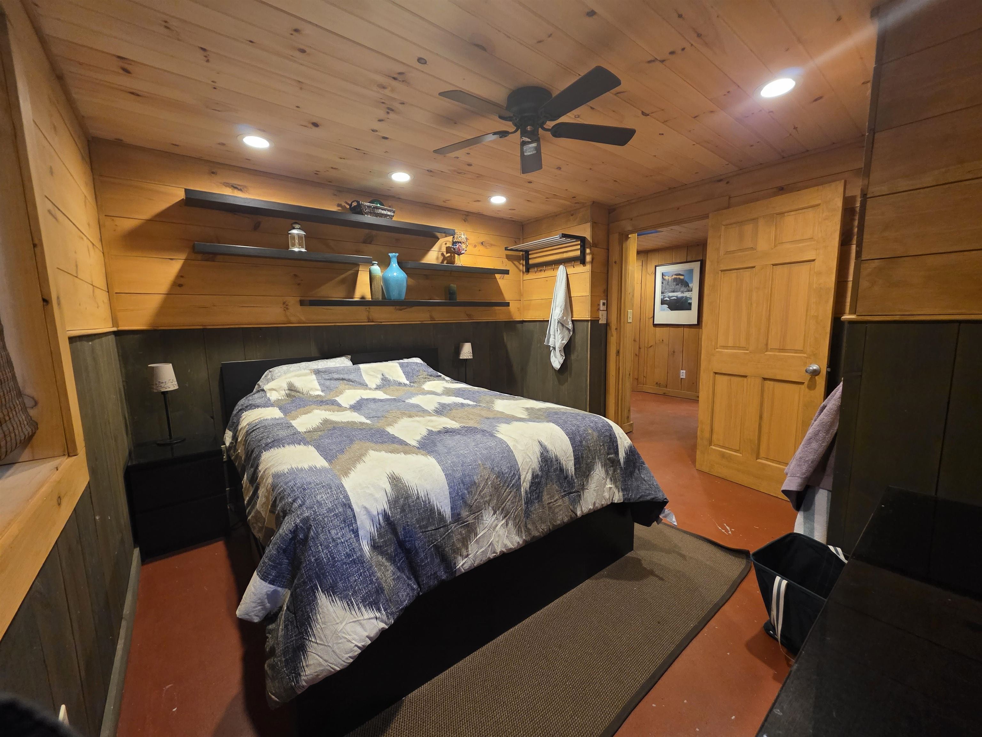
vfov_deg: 89.9
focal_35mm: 13
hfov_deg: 106.2
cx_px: 491
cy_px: 368
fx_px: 369
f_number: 1.9
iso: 640
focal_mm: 2.2
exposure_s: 1/60
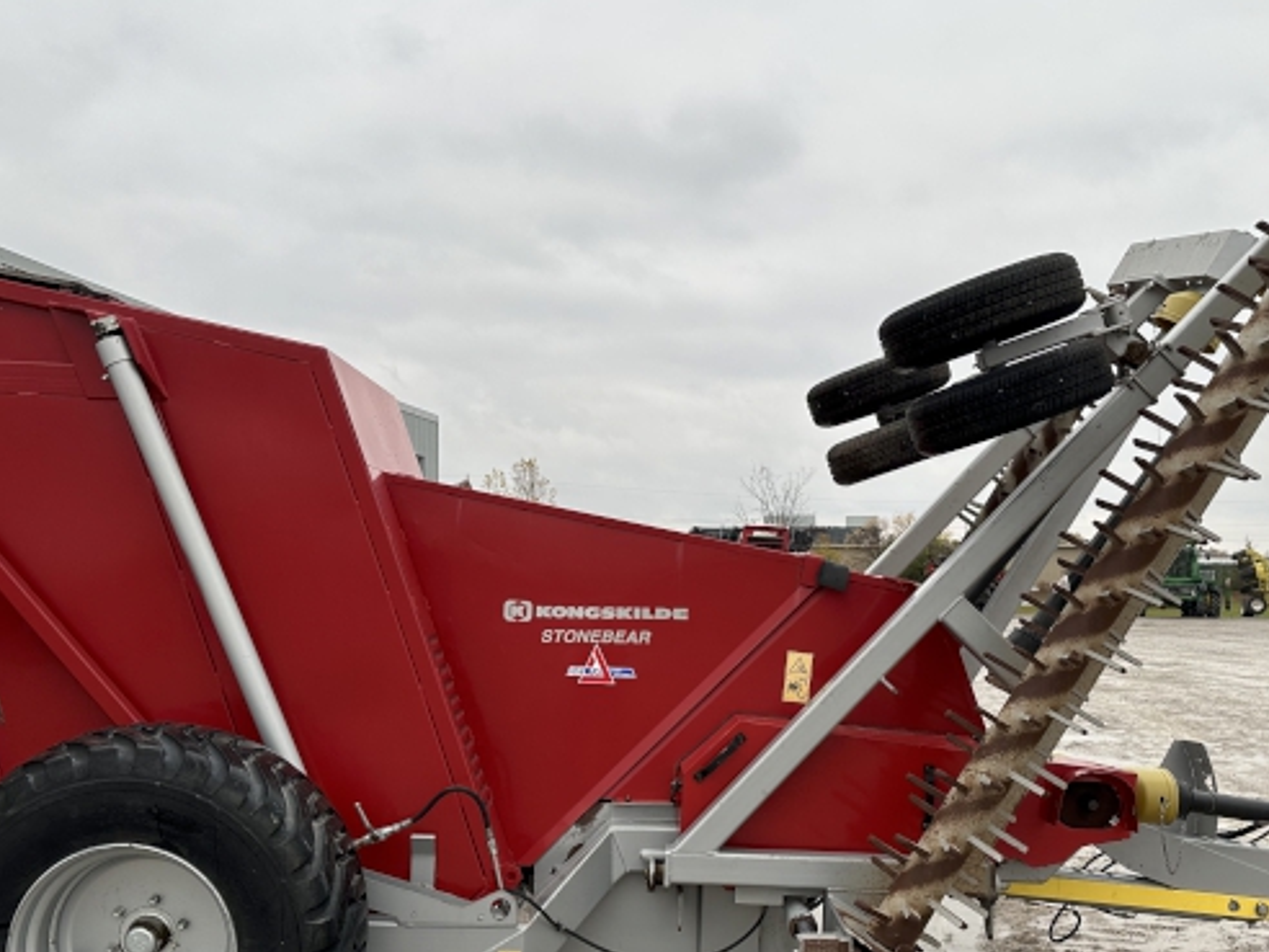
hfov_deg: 47.8
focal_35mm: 39
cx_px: 681
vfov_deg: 36.6
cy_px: 586
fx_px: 1430
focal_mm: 6.86
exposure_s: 1/467
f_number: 1.78
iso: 80
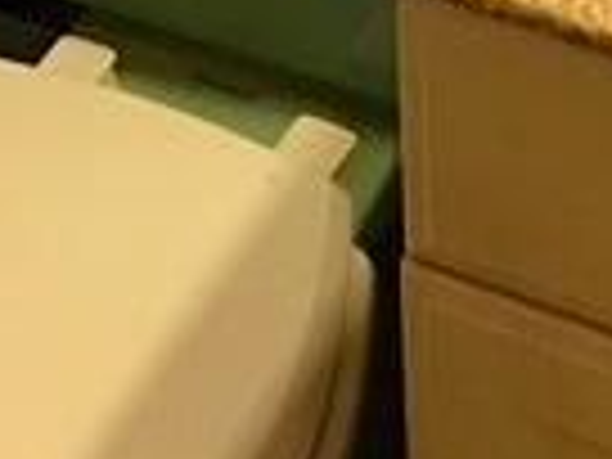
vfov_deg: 7.6
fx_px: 3218
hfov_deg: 10.9
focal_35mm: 182
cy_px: -639
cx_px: 250
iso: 100
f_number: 2.2
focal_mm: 4.15
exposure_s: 1/15
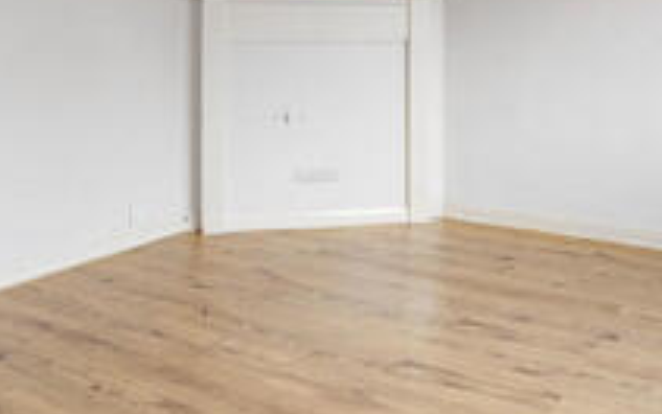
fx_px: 686
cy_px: 11
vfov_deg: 31.4
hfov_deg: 51.5
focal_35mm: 38
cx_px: 337
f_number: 9
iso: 320
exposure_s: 1/5
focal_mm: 12
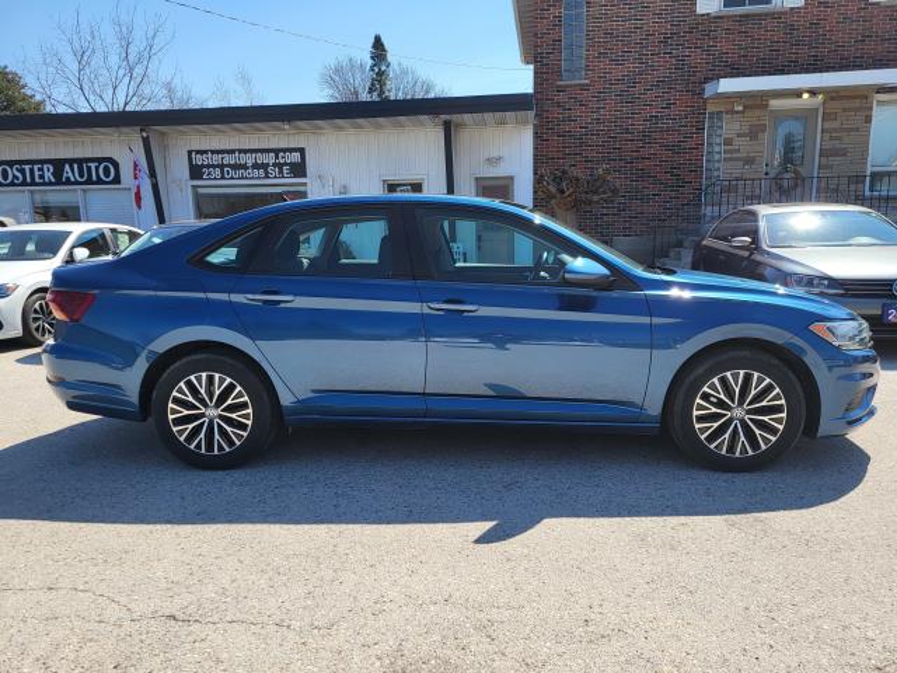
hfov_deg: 67.3
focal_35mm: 26
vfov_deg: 53.1
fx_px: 674
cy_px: 336
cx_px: 448
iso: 40
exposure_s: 1/1765
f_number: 1.8
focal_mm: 5.4
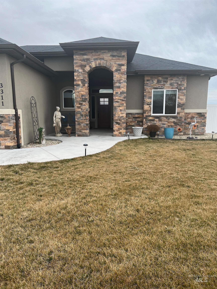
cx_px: 108
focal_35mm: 26
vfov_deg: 67.3
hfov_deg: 53.1
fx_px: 217
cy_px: 144
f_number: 1.6
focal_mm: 5.1
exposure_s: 1/200
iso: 40
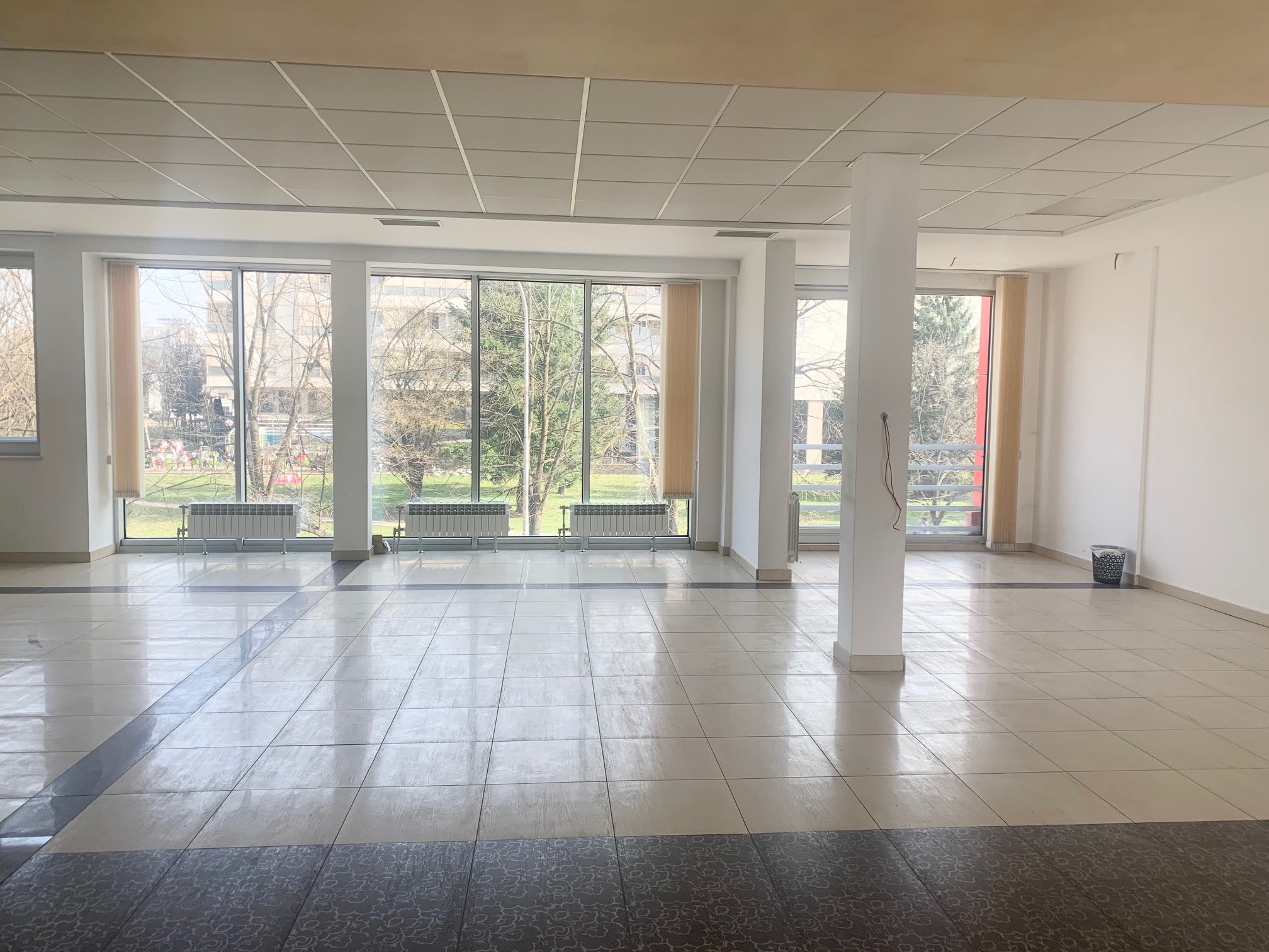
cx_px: 634
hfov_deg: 67.3
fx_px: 953
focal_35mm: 26
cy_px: 476
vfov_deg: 53.1
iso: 50
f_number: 1.8
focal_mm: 4.25
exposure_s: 1/121
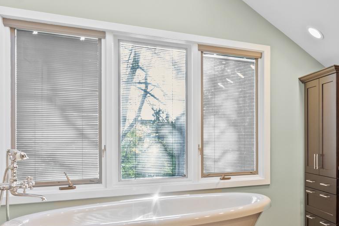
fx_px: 348
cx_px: 397
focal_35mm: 37
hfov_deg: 39.3
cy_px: 142
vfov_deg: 35.7
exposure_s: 1/2
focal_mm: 14
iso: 400
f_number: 7.1
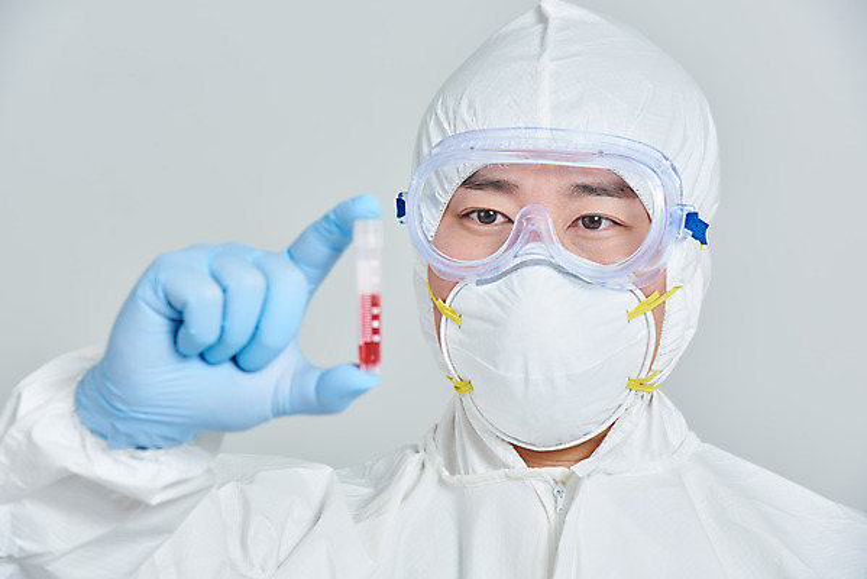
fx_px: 4578
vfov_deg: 7.2
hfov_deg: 10.8
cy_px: 290
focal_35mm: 190
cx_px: 434
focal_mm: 190
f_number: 14
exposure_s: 1/125
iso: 100
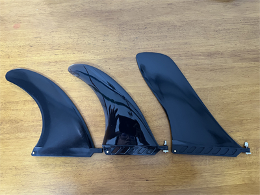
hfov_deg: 67.3
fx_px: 195
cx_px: 130
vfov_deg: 53.1
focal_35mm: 26
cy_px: 98
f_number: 1.5
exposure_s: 1/60
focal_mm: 5.7
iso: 400
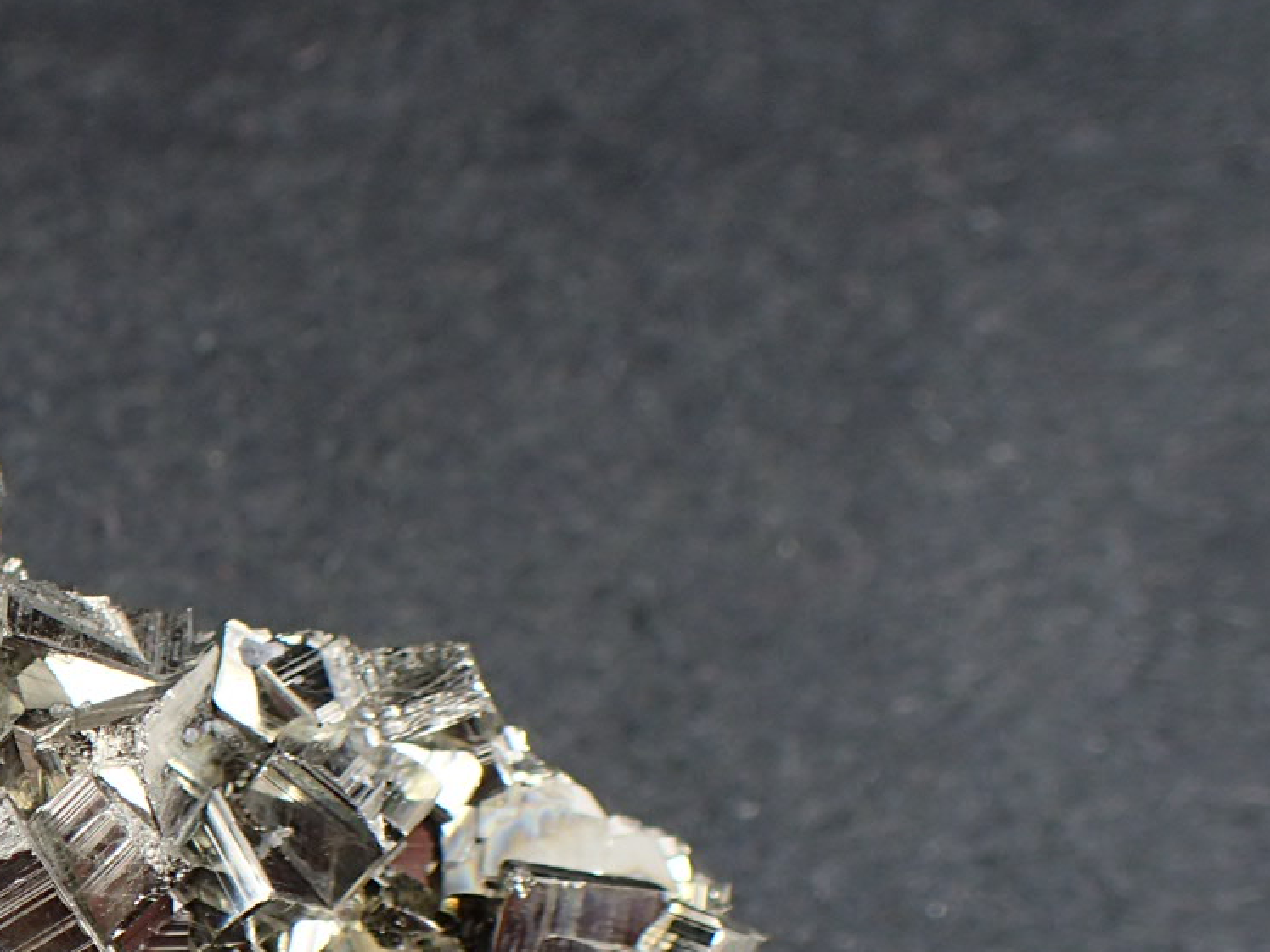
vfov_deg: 18.9
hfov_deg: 22.9
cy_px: 823
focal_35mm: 77
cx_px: -324
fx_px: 2825
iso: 100
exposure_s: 1/125
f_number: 2.3
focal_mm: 5.5
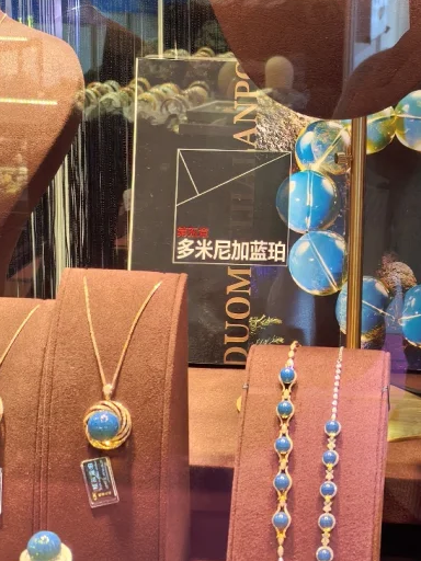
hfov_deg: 18.8
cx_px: 439
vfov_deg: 25.7
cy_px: 277
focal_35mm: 76
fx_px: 1232
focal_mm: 5.52
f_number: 1.9
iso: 80
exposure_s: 1/100
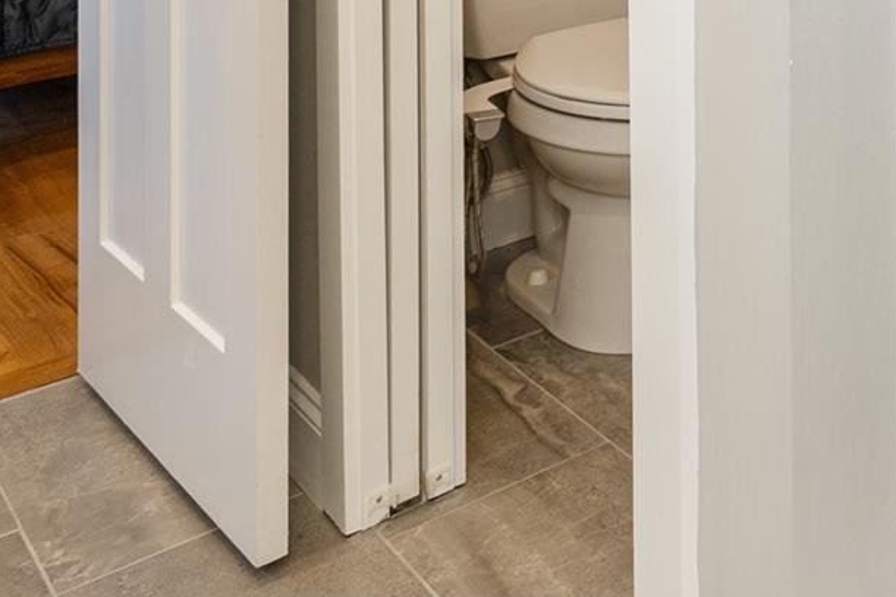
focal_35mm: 57
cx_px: 1172
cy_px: -334
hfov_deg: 28.6
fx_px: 1418
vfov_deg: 20.0
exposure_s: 1/80
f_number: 7.1
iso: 320
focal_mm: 17
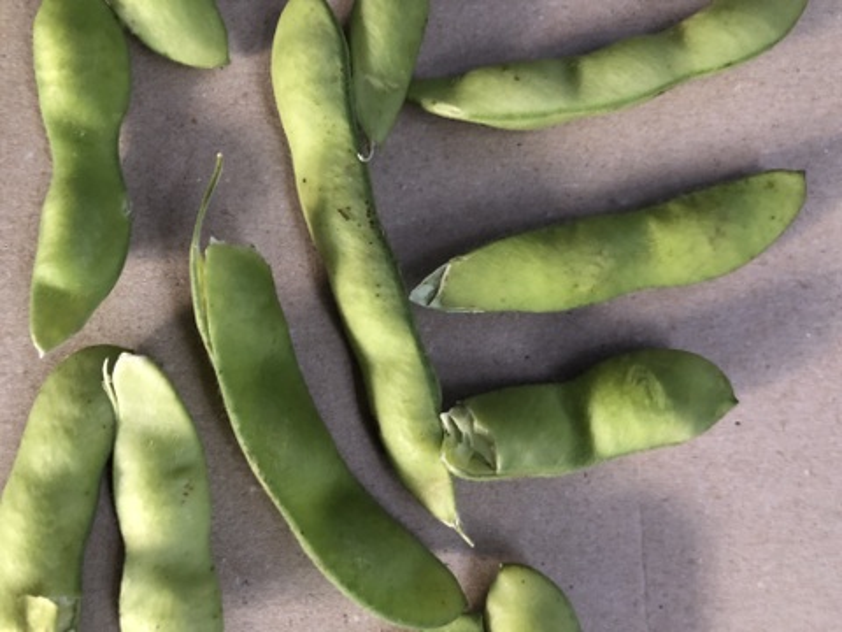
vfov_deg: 49.7
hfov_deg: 63.4
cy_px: 316
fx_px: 681
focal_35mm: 28
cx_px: 421
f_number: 1.8
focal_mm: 3.99
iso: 100
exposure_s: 1/5
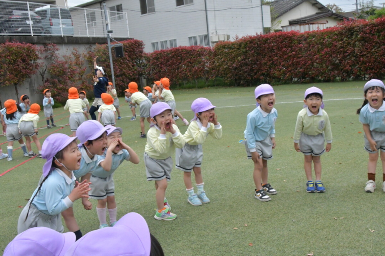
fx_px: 449
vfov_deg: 31.9
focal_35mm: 42
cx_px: 192
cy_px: 128
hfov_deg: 46.4
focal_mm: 28
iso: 4000
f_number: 16
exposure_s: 1/1000
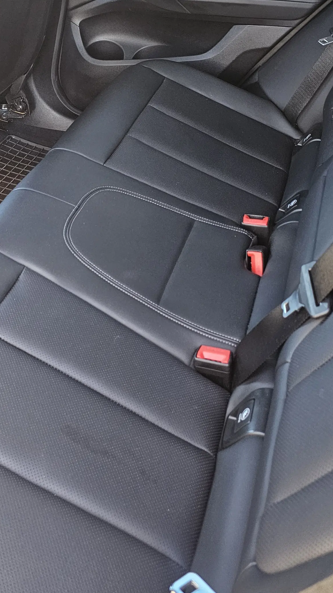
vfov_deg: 46.5
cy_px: 144
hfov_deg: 28.3
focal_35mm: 42
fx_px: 660
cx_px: 130
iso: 400
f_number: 1.7
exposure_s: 1/100
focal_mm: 6.3
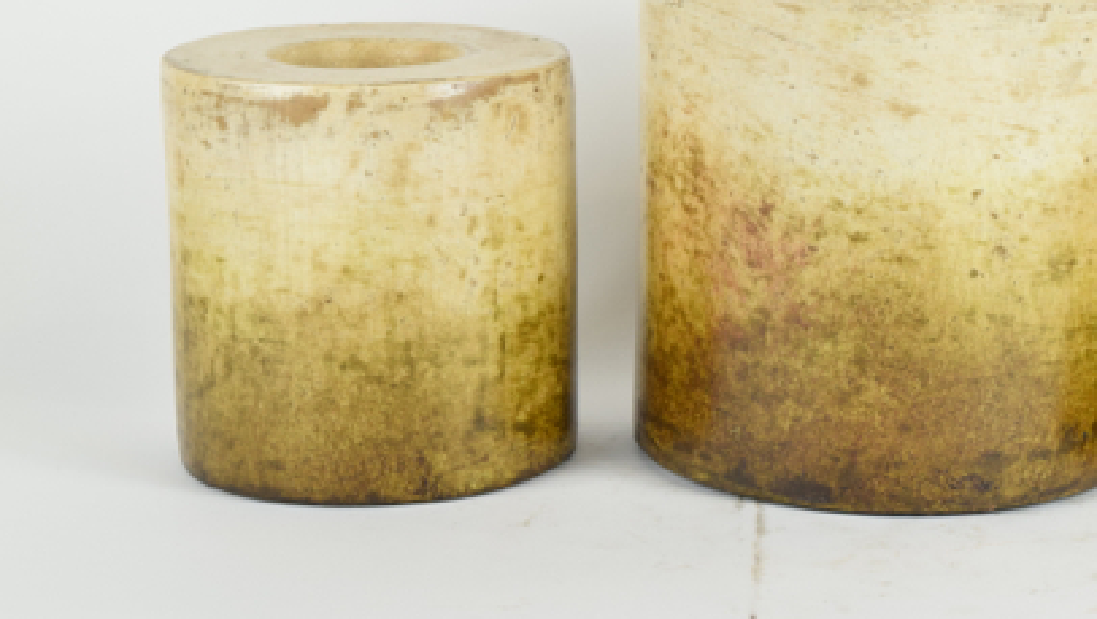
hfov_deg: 21.3
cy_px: 218
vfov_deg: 12.2
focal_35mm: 99
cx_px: 859
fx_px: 2882
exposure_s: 1/125
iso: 800
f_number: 9
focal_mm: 40
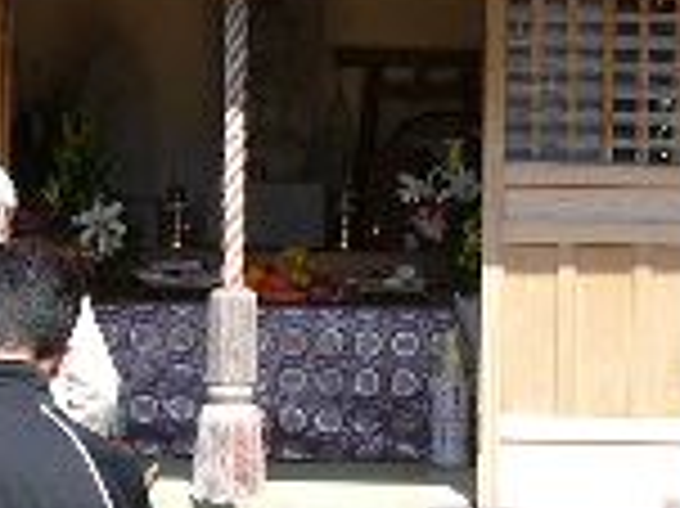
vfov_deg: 8.7
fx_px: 3337
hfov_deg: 11.6
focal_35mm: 170
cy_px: 148
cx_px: 162
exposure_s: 1/250
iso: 50
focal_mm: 6.6
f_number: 4
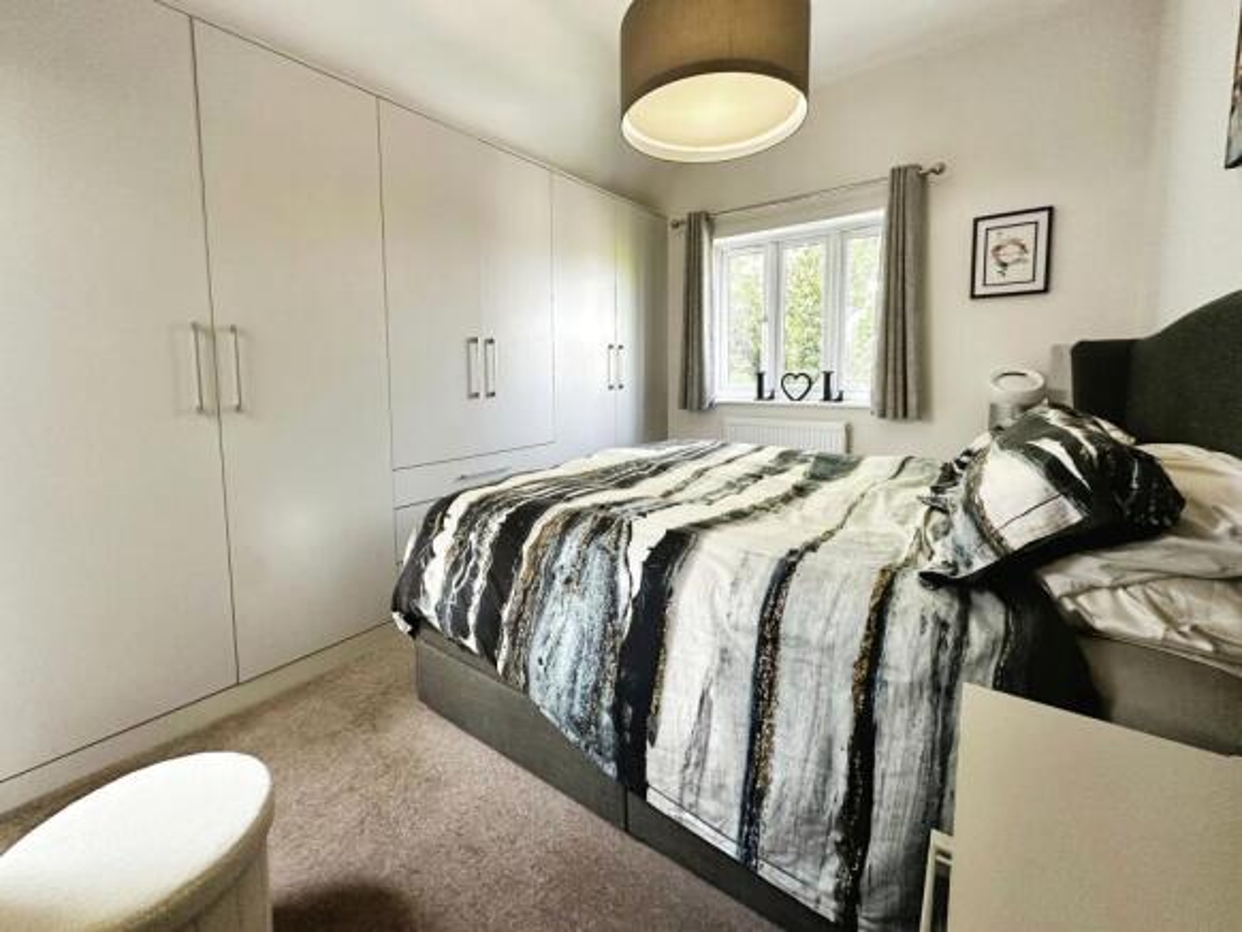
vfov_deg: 85.7
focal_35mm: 14
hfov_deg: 102.0
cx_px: 621
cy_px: 466
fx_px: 503
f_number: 2.2
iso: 200
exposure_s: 1/99
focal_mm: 2.22
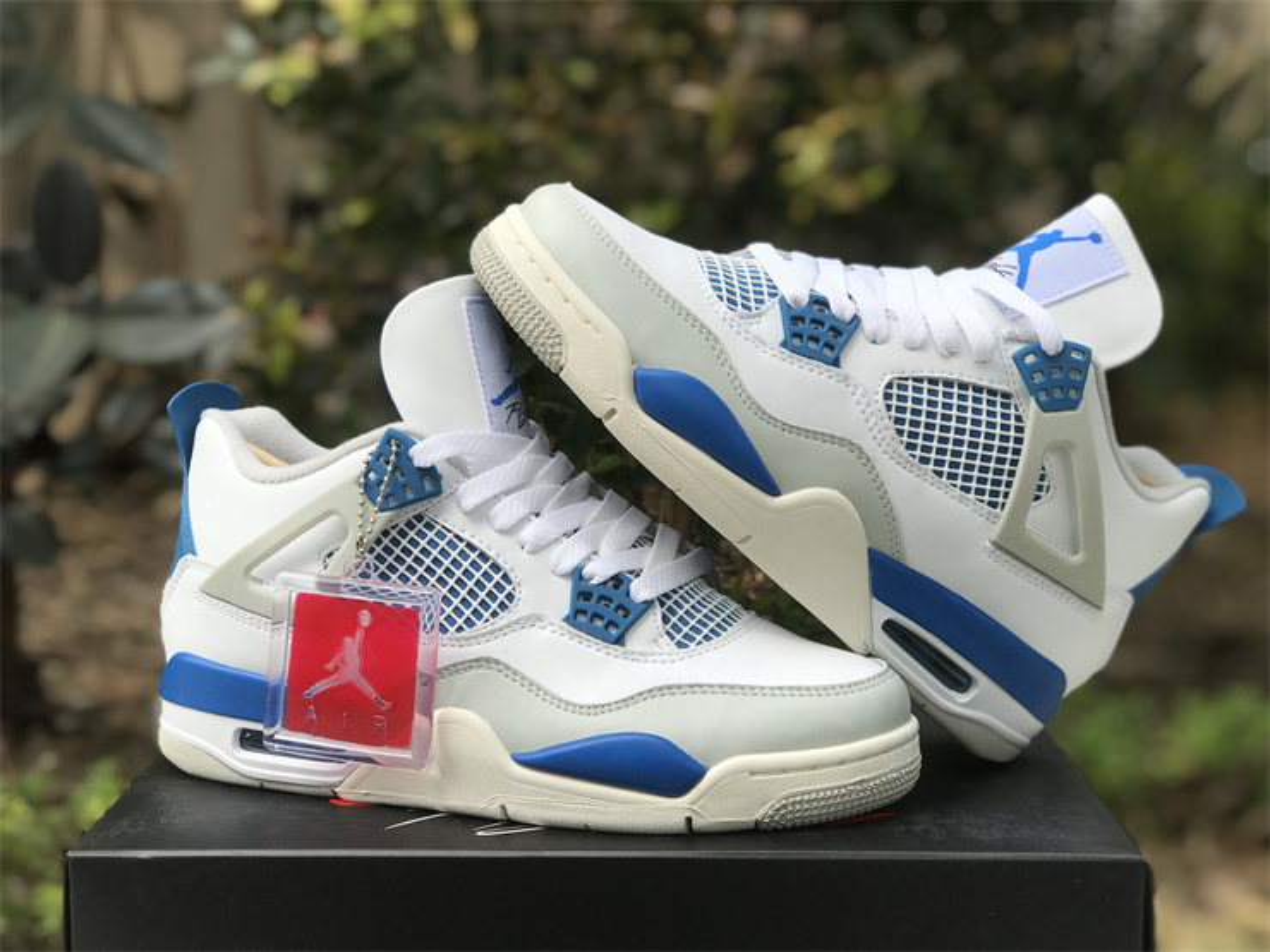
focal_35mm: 57
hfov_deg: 33.8
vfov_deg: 25.7
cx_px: 635
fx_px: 2091
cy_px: 476
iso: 20
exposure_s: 1/709
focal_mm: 6.6
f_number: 2.8
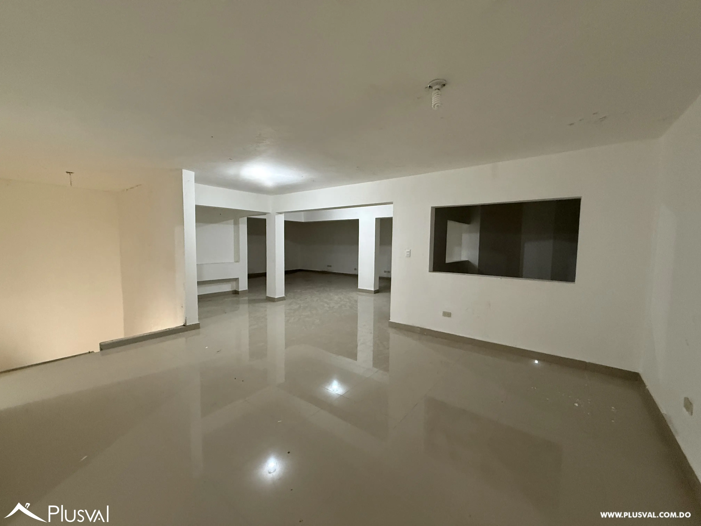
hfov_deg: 102.1
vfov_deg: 85.7
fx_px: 284
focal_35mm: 14
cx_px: 350
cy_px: 263
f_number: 2.2
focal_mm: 2.22
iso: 400
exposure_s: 1/60
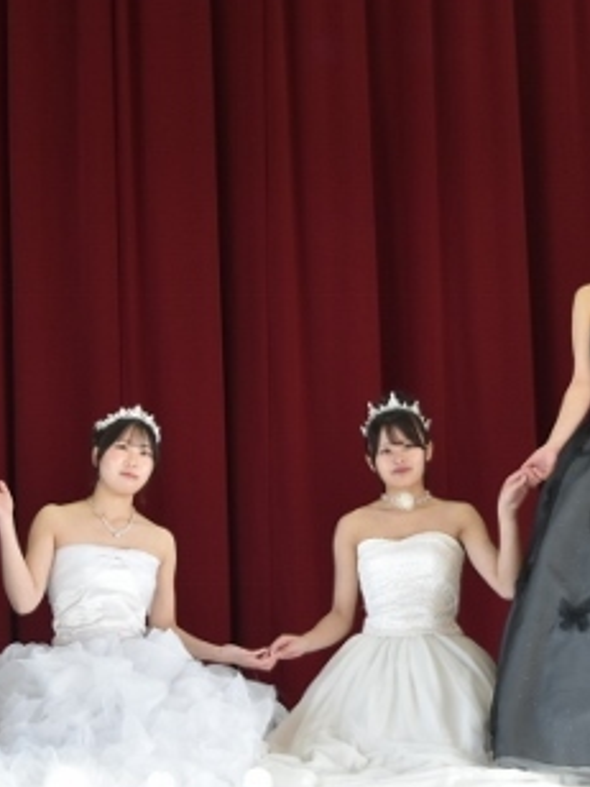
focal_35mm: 114
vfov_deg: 17.3
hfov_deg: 13.0
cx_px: 192
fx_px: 2591
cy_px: 416
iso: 640
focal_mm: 38
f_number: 4.8
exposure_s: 1/60
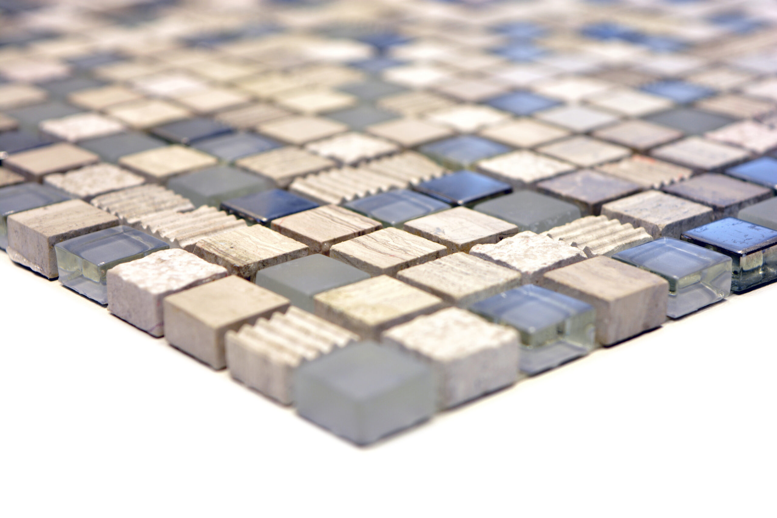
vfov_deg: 18.9
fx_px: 1554
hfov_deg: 28.1
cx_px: 388
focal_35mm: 72
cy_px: 259
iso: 160
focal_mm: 48
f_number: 5.3
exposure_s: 1/13
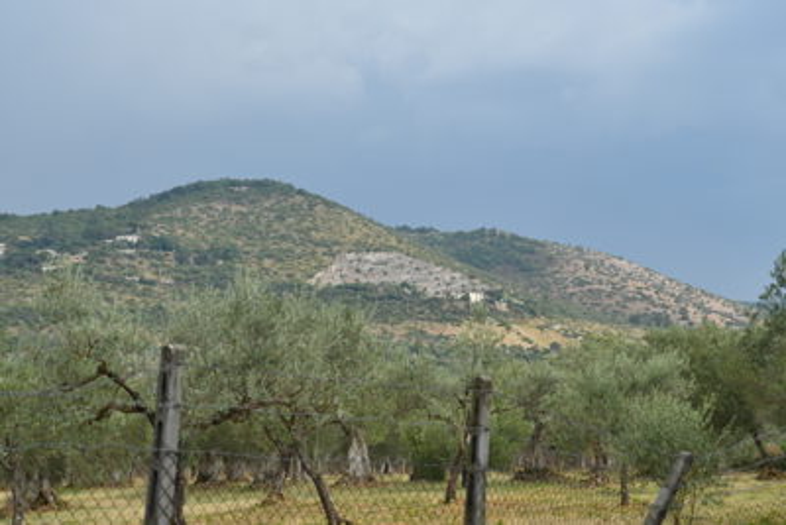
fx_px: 1638
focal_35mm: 75
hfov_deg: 27.0
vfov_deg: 18.2
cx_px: 393
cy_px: 262
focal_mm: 50
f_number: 4.8
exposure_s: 1/400
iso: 160
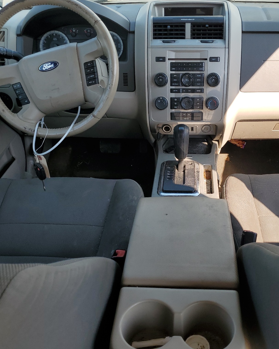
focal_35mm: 34
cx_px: 174
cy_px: 174
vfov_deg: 52.8
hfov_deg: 43.0
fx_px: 351
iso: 50
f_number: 1.5
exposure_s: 1/588
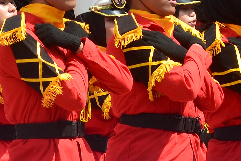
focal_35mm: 773
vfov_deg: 1.8
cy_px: 193
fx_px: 5176
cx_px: -58
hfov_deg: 2.7
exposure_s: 1/200
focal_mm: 155
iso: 200
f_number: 13
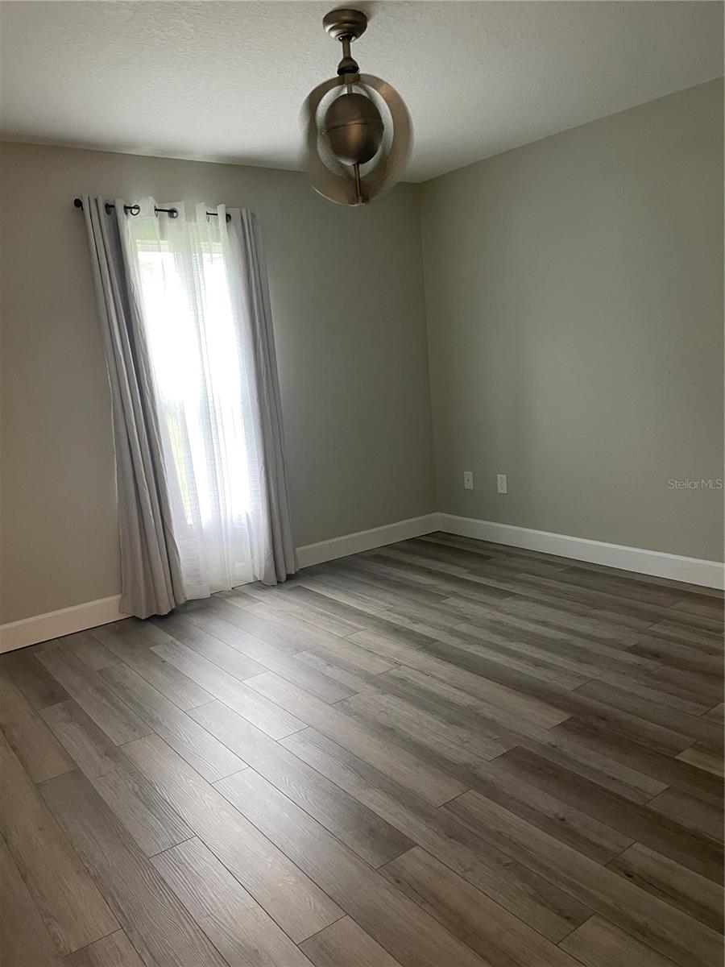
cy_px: 484
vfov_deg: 67.3
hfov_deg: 53.1
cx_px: 362
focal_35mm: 26
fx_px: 726
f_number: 1.6
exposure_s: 1/60
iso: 320
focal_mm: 4.2
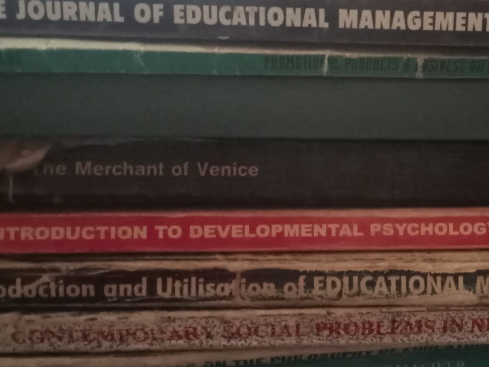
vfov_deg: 27.0
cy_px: 187
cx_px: 348
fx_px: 763
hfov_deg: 35.0
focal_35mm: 54
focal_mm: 3.46
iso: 5770
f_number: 2.2
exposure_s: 1/12.5
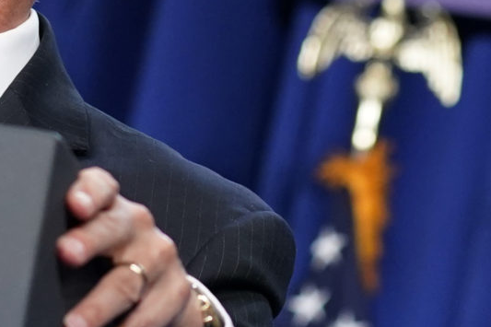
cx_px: 140
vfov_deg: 3.5
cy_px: -304
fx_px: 5372
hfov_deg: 5.2
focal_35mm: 394
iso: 2500
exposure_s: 1/640
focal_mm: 70
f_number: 2.8
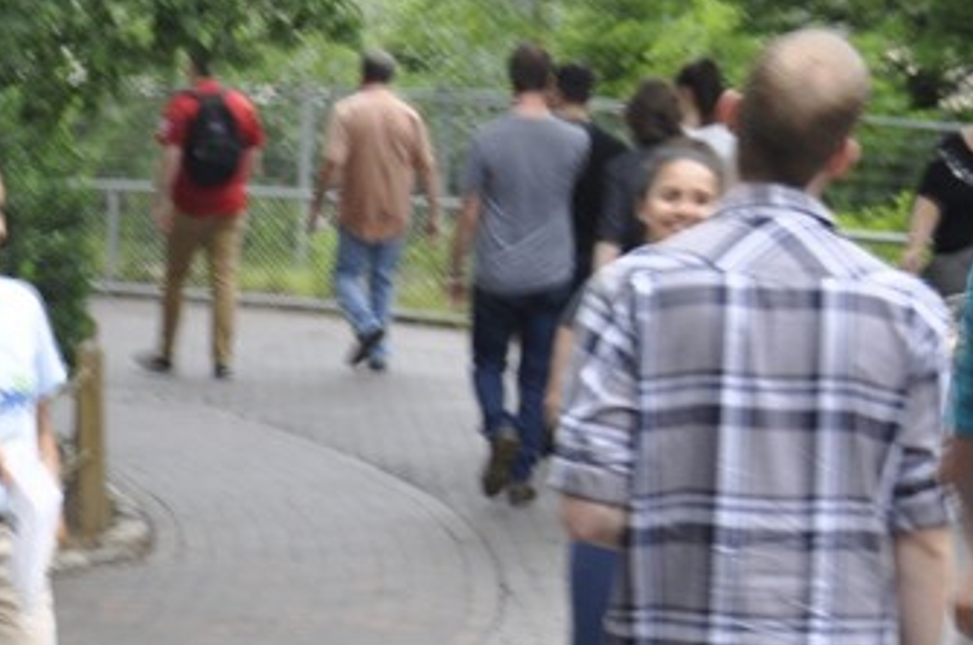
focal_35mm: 215
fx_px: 5800
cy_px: 436
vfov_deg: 6.4
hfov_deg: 9.5
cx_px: -70
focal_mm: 48
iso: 400
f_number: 5.6
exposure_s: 1/30
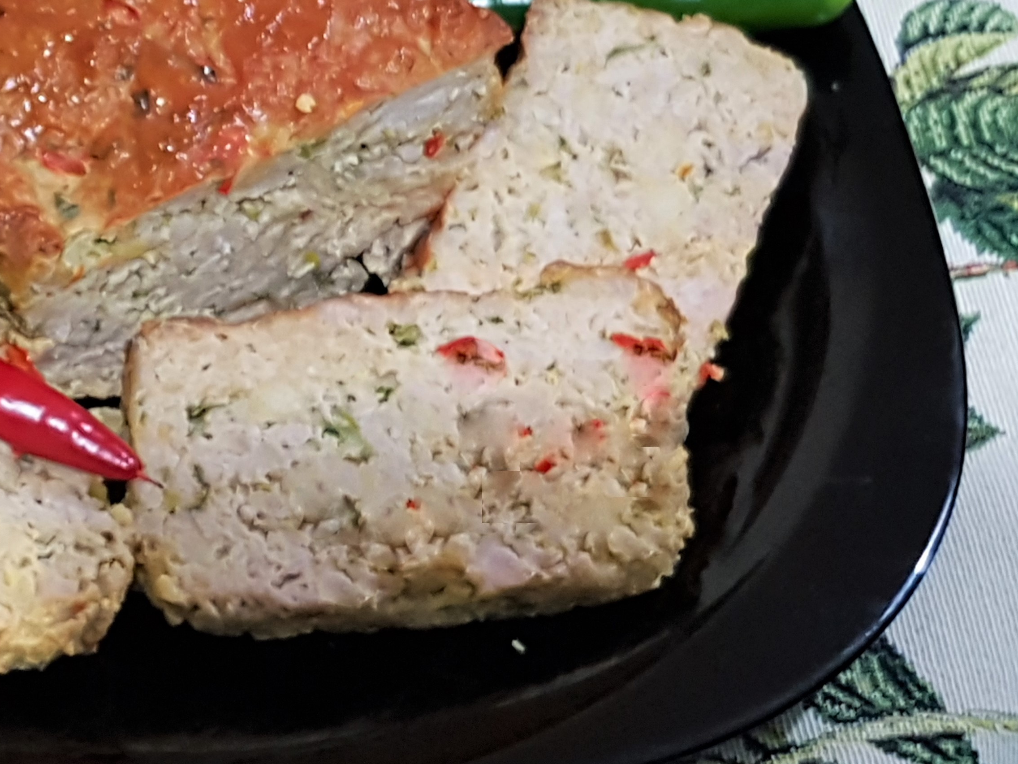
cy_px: 150
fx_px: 1323
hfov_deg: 40.2
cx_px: 186
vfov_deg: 31.3
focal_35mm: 45
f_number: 1.7
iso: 250
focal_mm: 4.2
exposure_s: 1/50
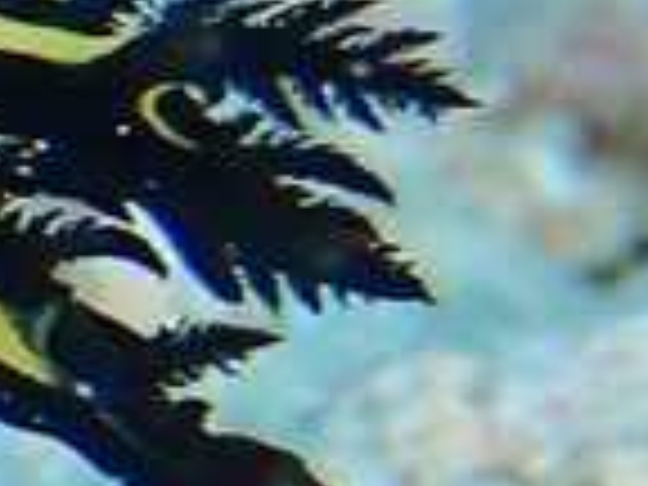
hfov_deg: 4.3
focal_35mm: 427
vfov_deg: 3.5
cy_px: 475
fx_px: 7993
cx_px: -1786
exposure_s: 1/160
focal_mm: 9.65
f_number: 4.5
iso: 200
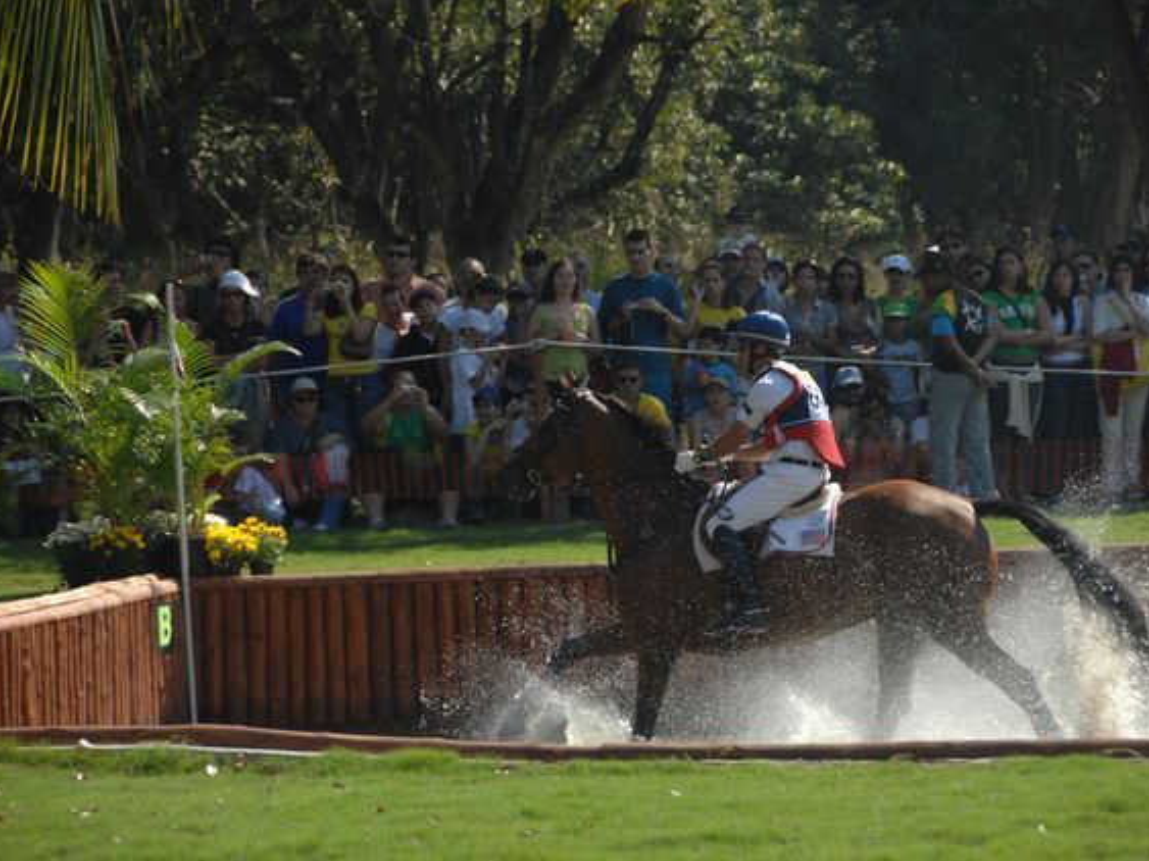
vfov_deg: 7.0
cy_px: 429
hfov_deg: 9.3
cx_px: 606
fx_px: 7069
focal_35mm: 213
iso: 200
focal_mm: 130
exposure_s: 1/500
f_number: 5.6
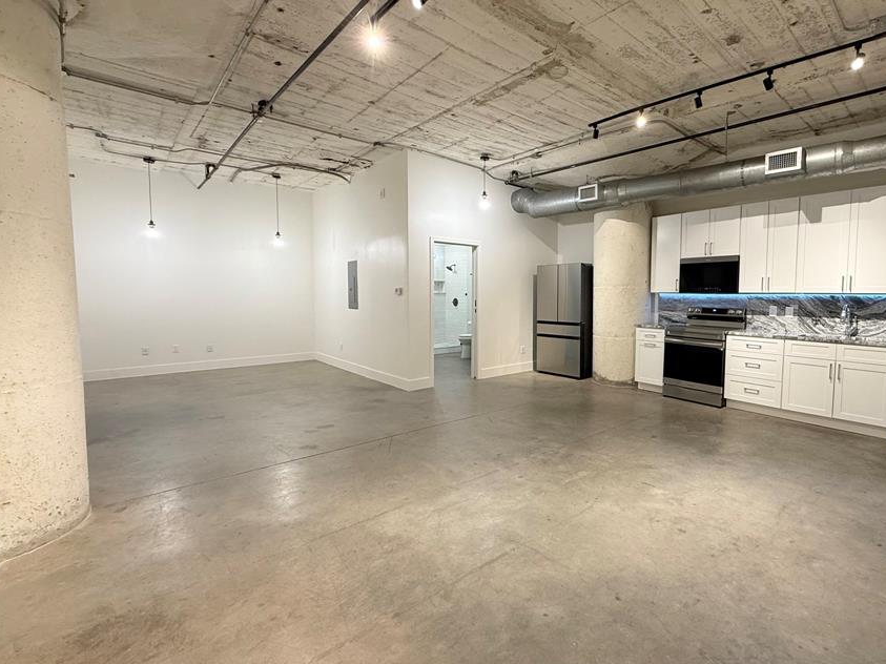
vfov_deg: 74.7
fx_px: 435
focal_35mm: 17
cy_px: 319
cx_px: 528
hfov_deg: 90.0
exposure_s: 1/60
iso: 200
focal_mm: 2.22
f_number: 2.2
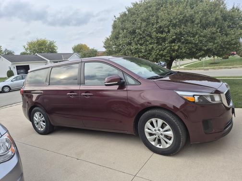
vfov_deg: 58.9
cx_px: 121
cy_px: 90
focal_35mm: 23
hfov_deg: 73.9
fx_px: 161
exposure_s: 1/510
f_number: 1.8
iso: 25
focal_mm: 5.4
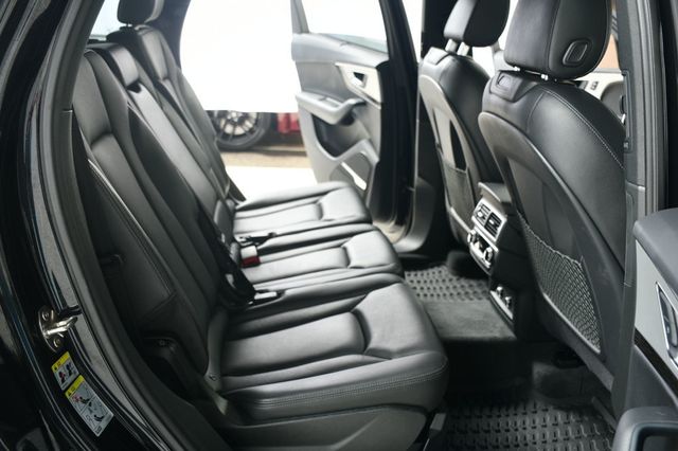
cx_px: 339
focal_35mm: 36
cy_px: 226
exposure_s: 1/160
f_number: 4
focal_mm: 24
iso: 100
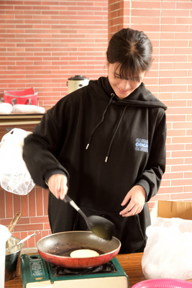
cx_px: 96
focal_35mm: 69
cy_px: 144
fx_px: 551
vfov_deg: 29.2
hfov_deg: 19.7
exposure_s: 1/15
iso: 800
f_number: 5
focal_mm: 46
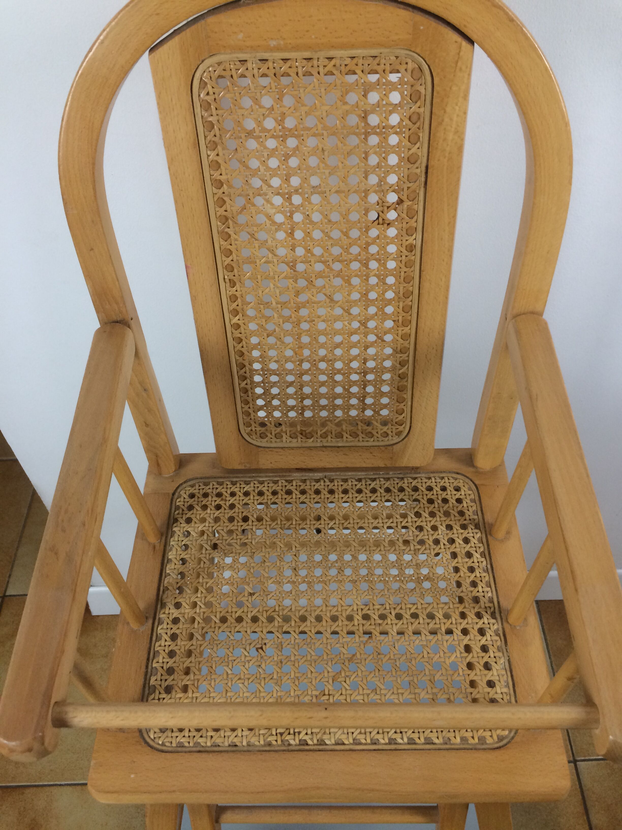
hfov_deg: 48.2
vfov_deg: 61.7
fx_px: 695
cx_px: 311
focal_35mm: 29
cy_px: 415
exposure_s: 1/33
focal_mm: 4.15
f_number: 2.2
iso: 64
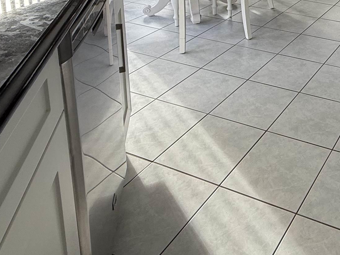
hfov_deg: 40.5
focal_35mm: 39
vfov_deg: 30.0
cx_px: 356
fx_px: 383
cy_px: -70
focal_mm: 2.22
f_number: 2.2
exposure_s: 1/160
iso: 50
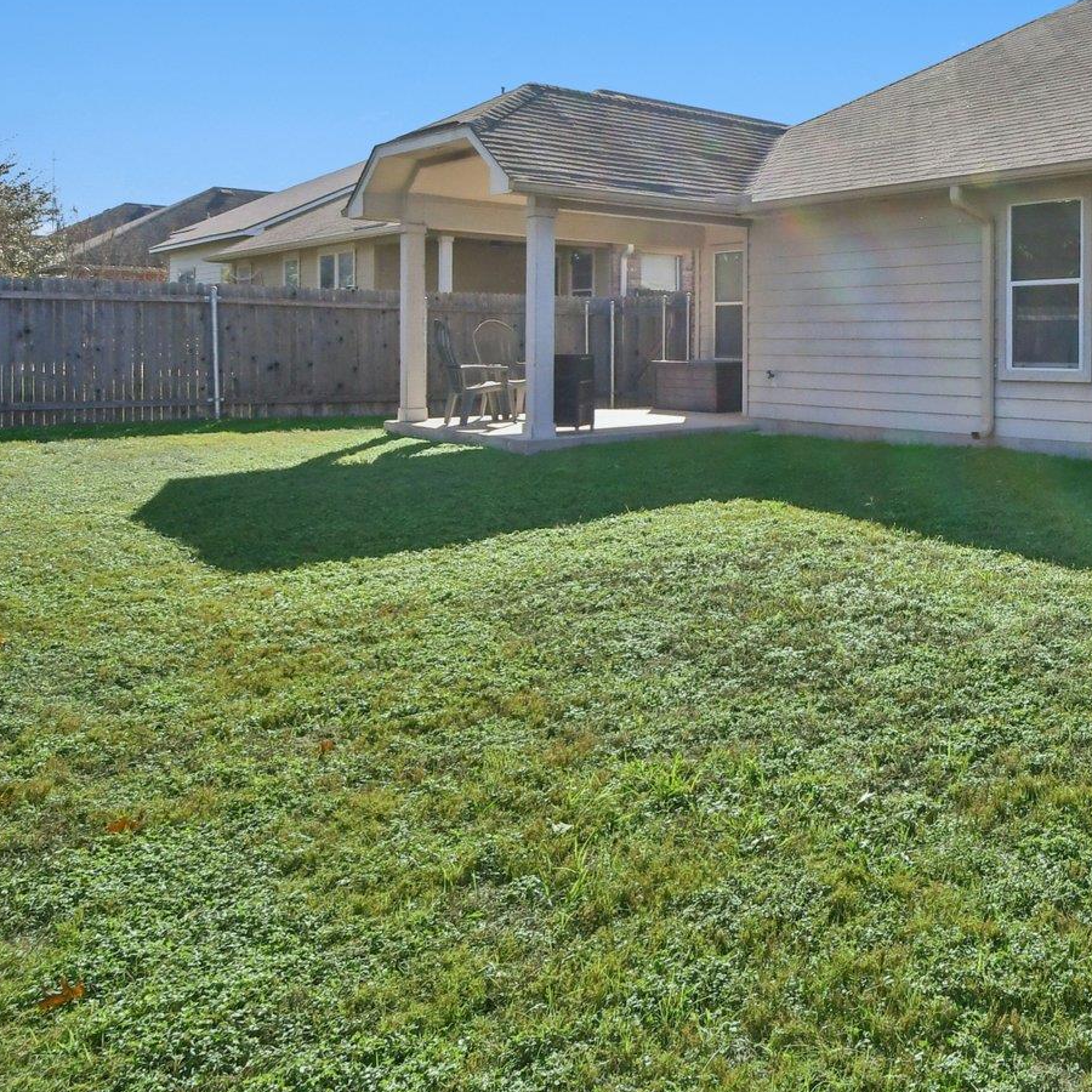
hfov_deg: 46.8
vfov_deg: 53.5
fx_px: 1035
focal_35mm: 29
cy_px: 297
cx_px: 1084
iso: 400
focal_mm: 10
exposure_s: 1/1250
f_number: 8
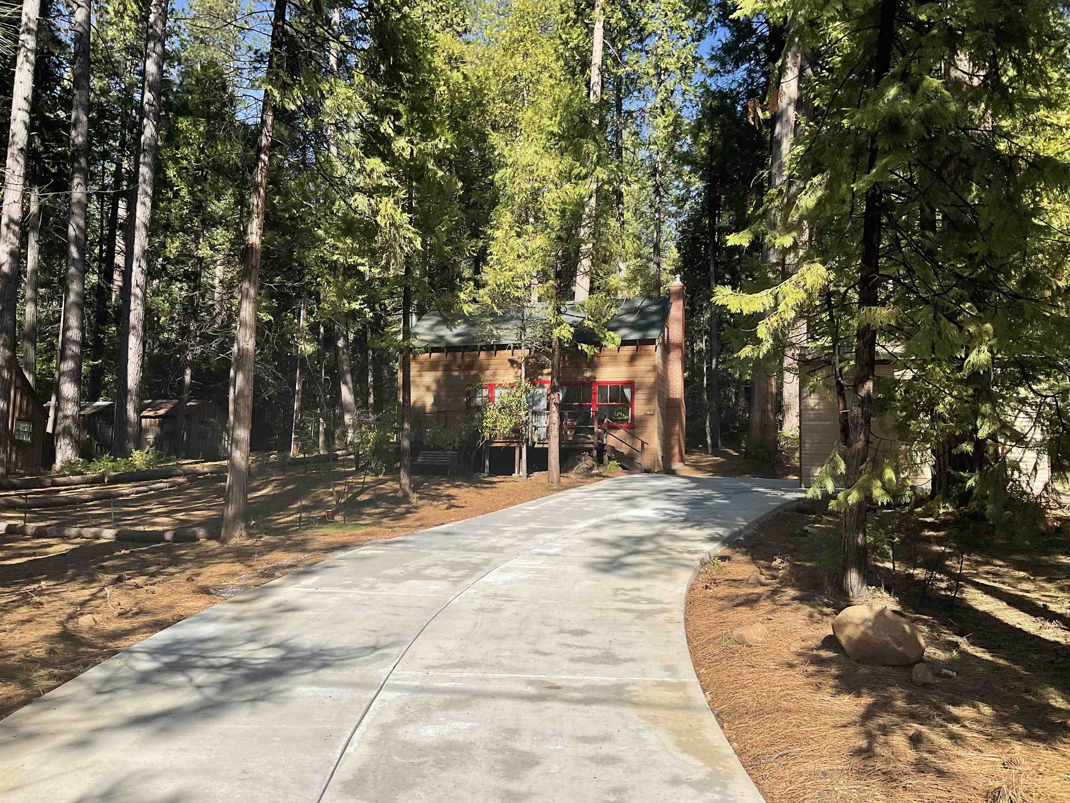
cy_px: 402
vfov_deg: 48.2
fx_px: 896
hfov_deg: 61.7
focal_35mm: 29
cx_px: 535
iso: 16
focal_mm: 3
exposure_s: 1/1984
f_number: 1.8
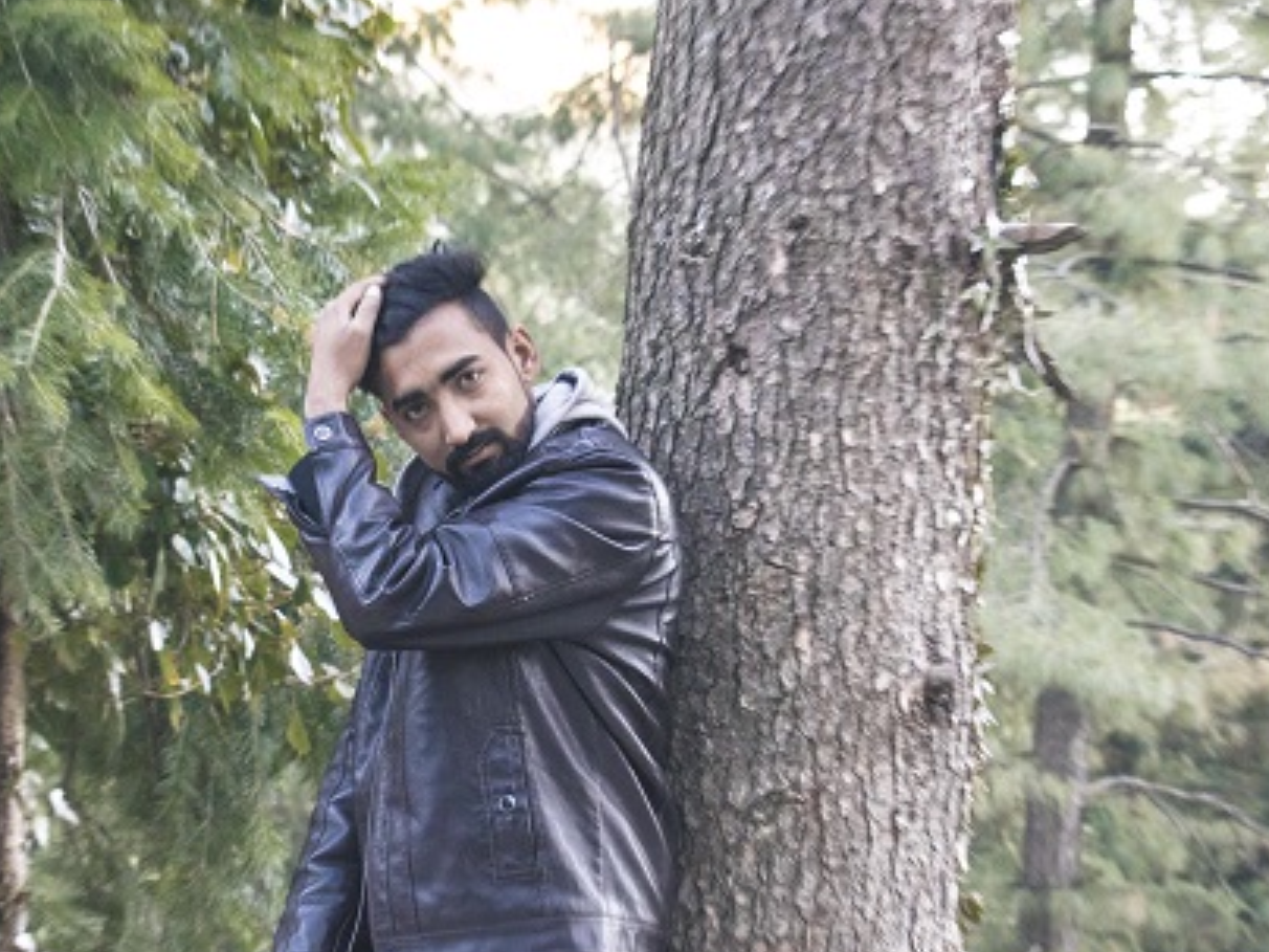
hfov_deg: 21.7
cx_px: 493
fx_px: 3299
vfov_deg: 16.4
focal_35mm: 90
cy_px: 515
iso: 1100
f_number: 5
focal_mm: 42
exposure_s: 1/60
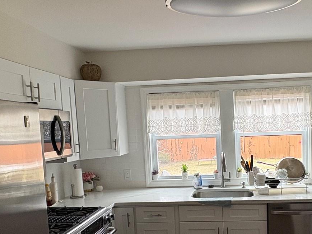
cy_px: 154
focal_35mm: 33
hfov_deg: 54.2
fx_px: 297
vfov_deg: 42.4
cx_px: 210
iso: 125
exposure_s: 1/99
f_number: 2.2
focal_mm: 2.22
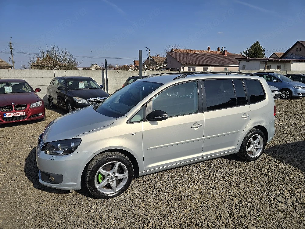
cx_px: 152
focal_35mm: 23
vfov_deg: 58.9
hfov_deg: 73.9
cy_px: 114
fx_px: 203
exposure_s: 1/2000
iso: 12
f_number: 1.7
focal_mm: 6.3
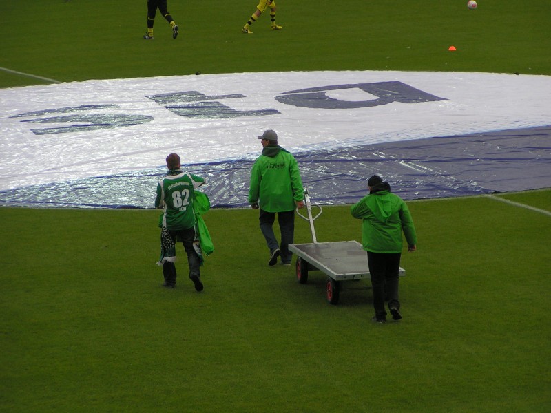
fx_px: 3279
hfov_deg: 9.6
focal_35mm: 206
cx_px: 276
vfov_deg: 7.2
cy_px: 206
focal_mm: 31.5
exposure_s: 1/400
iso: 50
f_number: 3.5
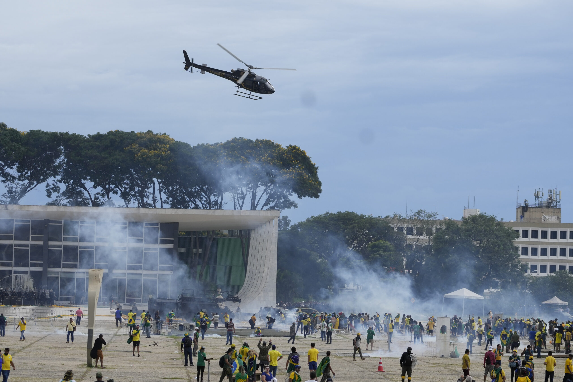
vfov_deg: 9.1
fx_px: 2387
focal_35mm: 150
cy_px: 191
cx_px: 286
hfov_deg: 13.7
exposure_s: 1/800
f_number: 5.6
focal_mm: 100
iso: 400
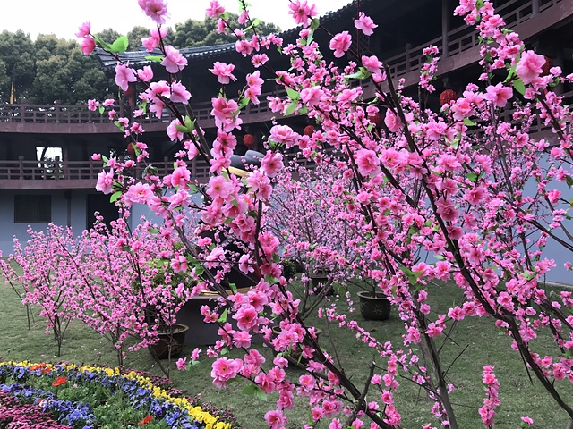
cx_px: 286
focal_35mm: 28
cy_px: 214
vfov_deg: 49.7
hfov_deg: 63.4
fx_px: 463
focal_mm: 3.99
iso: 40
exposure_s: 1/100
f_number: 1.8
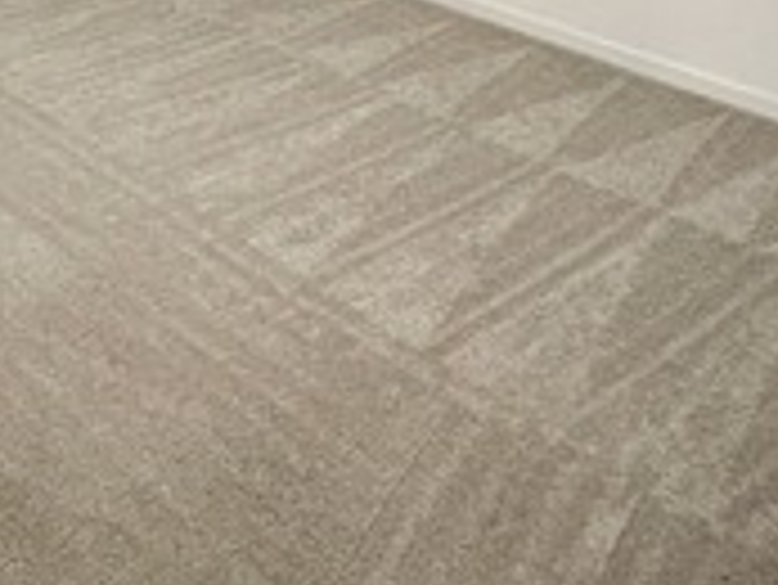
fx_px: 1080
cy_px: -40
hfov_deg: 38.7
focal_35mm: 48
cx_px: 207
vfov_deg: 27.9
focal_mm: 1.57
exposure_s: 1/60
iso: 320
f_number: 1.8
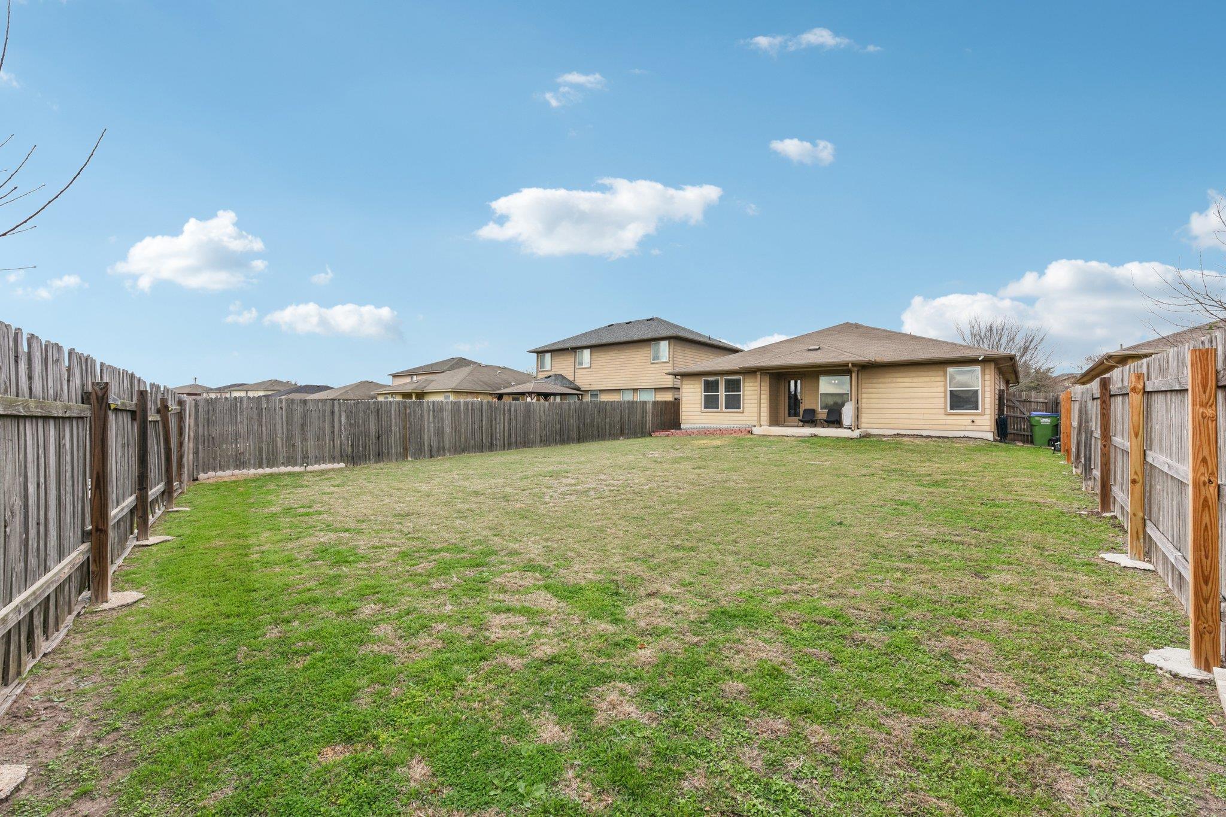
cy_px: 408
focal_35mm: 14
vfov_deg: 81.2
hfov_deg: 104.3
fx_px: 477
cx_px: 613
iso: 100
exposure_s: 1/250
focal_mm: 14
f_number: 8
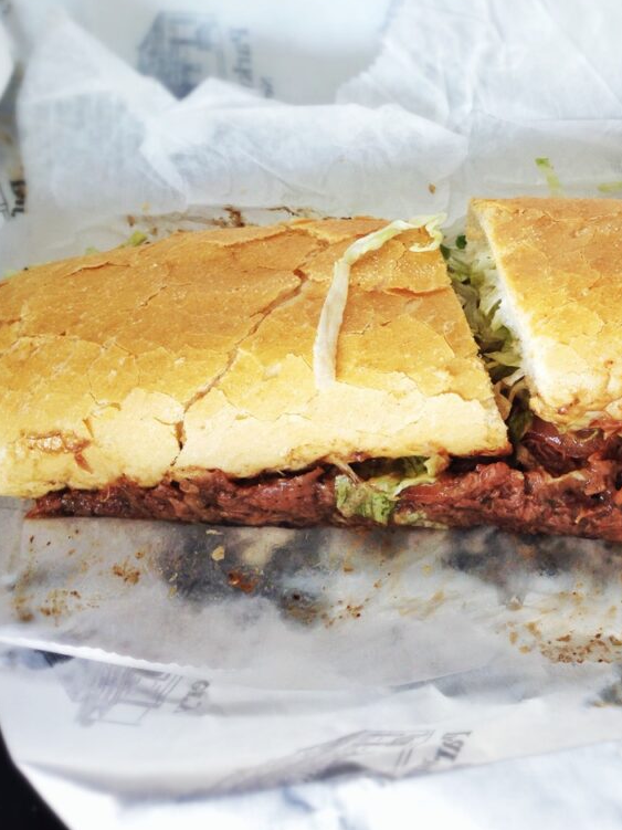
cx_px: 524
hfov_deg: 31.1
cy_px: 411
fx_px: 1078
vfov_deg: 42.1
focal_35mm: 45
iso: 50
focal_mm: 4.12
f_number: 2.4
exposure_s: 1/60
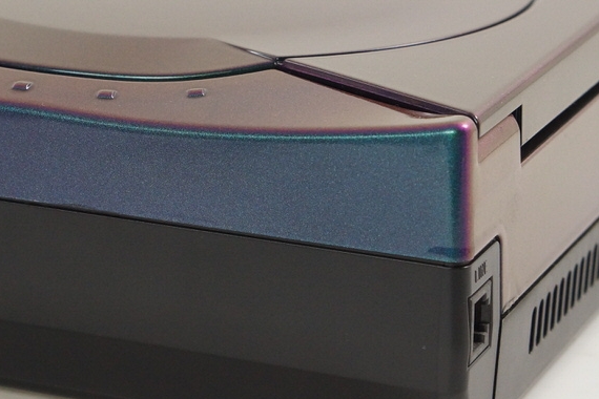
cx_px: 149
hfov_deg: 13.0
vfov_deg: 8.7
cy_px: 151
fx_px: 2629
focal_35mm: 158
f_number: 6.3
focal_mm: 50
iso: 800
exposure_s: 1/80
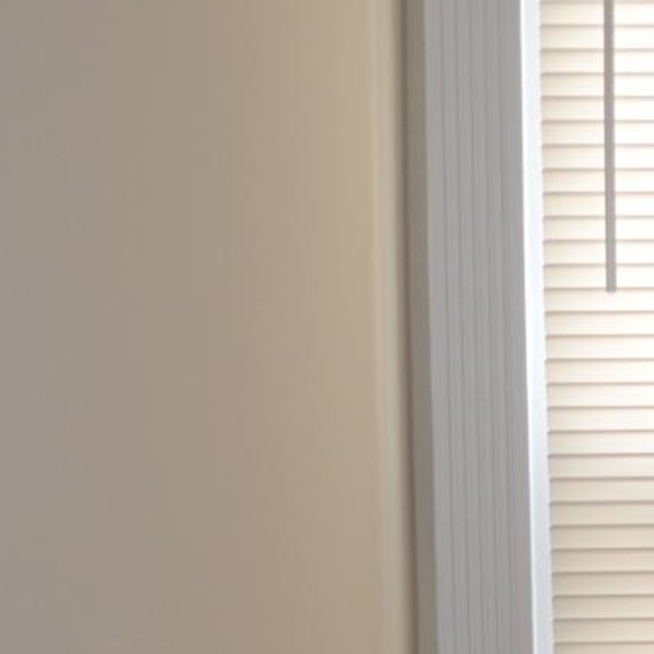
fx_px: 2780
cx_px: 1313
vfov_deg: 13.3
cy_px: 576
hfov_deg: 11.9
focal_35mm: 130
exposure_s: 1/100
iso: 400
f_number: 4
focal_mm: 21
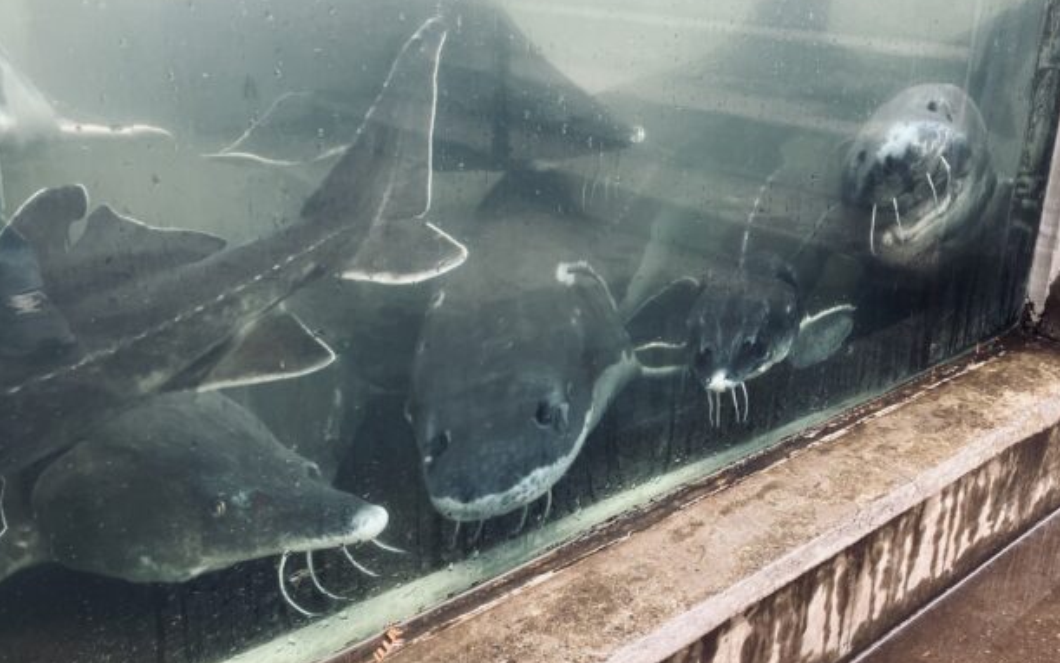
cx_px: 602
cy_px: 348
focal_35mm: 34
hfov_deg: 56.5
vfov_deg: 37.3
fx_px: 982
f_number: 1.8
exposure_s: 1/121
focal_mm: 3.99
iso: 40
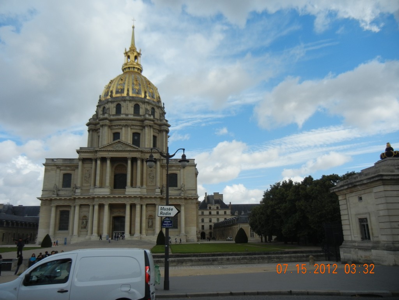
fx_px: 346
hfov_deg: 60.0
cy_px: 150
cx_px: 200
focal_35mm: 30
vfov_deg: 46.8
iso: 160
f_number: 7
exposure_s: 1/516
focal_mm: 5.4
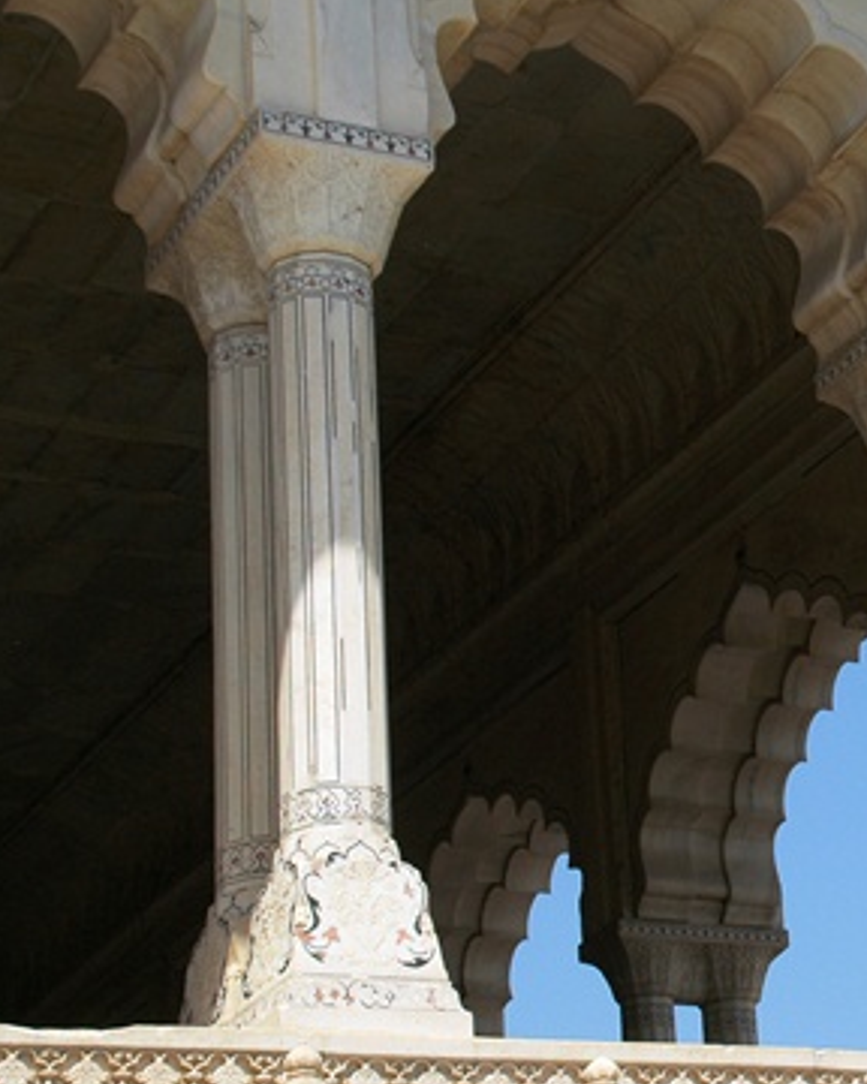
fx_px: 3368
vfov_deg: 18.3
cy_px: 557
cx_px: 894
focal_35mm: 105
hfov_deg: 14.4
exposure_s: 1/320
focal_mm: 42
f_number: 10
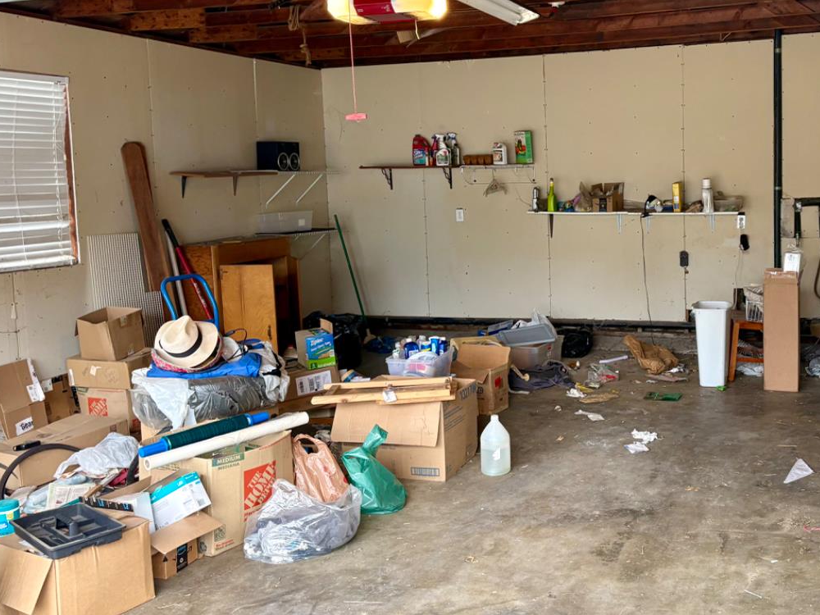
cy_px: 251
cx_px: 553
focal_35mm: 39
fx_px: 924
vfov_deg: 36.7
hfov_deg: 47.0
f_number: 1.6
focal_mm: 5.96
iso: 125
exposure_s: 1/68
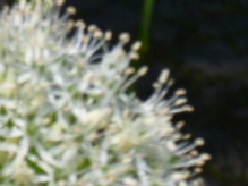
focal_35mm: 498
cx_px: 5
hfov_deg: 4.0
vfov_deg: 3.0
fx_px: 3566
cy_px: 237
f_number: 5.8
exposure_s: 1/400
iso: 100
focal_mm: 32.4
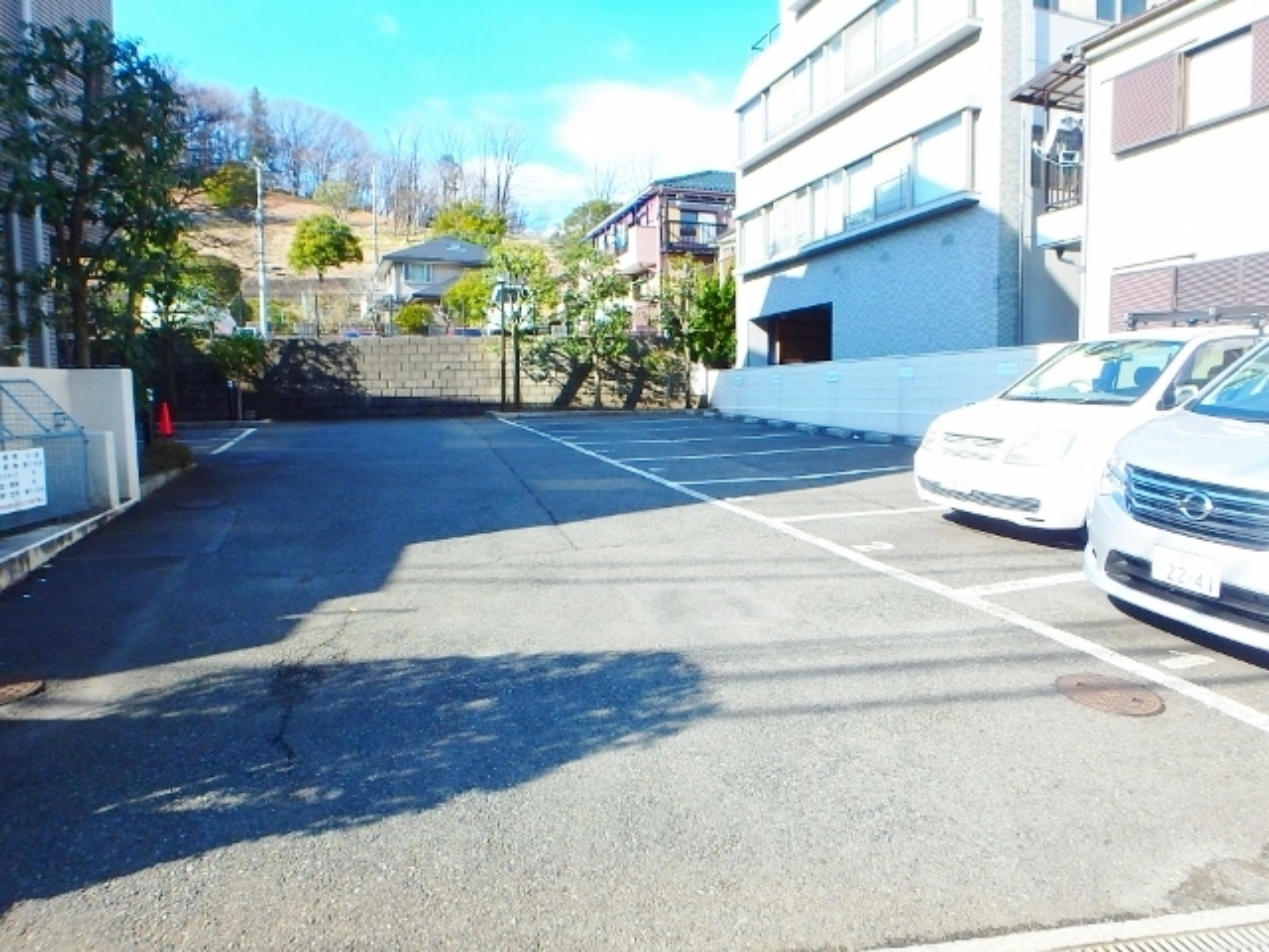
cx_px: 634
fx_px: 770
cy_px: 476
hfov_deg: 79.0
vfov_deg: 63.4
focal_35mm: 21
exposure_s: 1/500
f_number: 3.5
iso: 125
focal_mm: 3.7
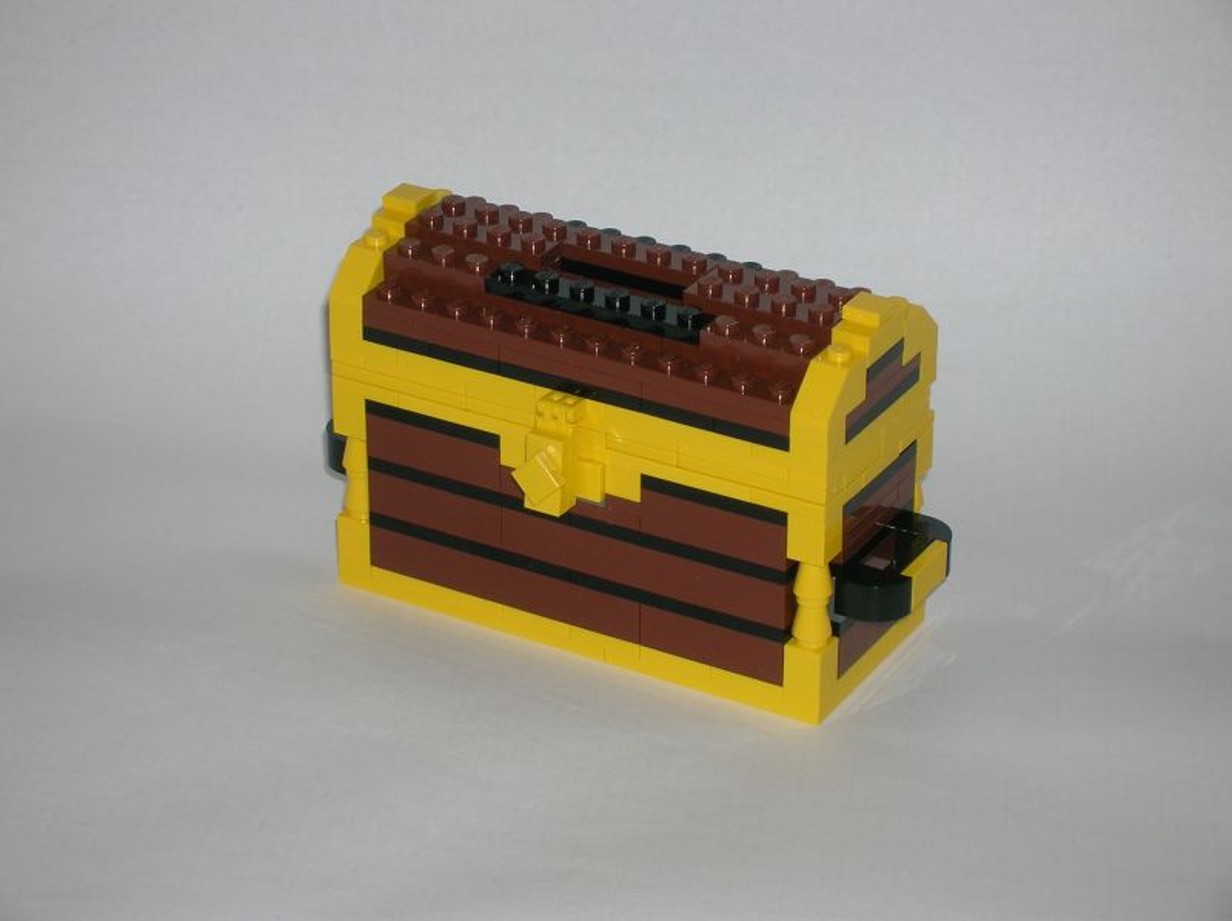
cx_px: 616
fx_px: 3626
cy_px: 460
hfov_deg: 19.3
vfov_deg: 14.5
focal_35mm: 102
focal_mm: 17.1
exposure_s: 1/60.1
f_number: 4.9
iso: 50
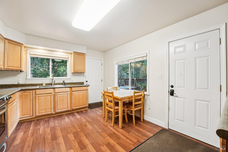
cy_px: 76
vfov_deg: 81.2
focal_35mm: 14
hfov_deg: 104.3
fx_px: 89
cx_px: 114
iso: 800
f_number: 8
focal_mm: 14
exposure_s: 1/25
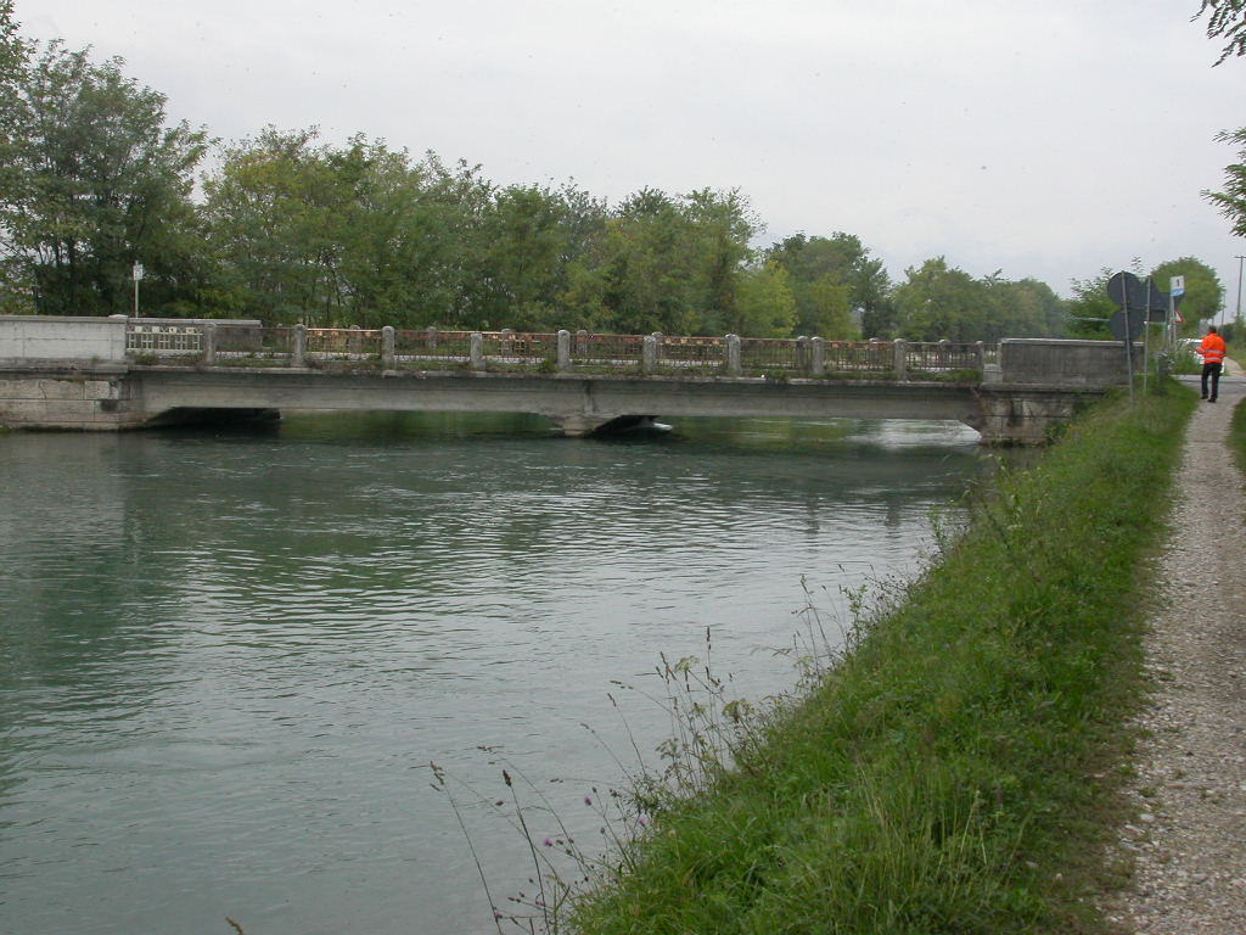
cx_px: 623
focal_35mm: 51
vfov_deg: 28.6
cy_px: 468
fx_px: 1836
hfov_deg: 37.5
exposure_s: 1/177
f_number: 4.6
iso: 100
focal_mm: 10.6
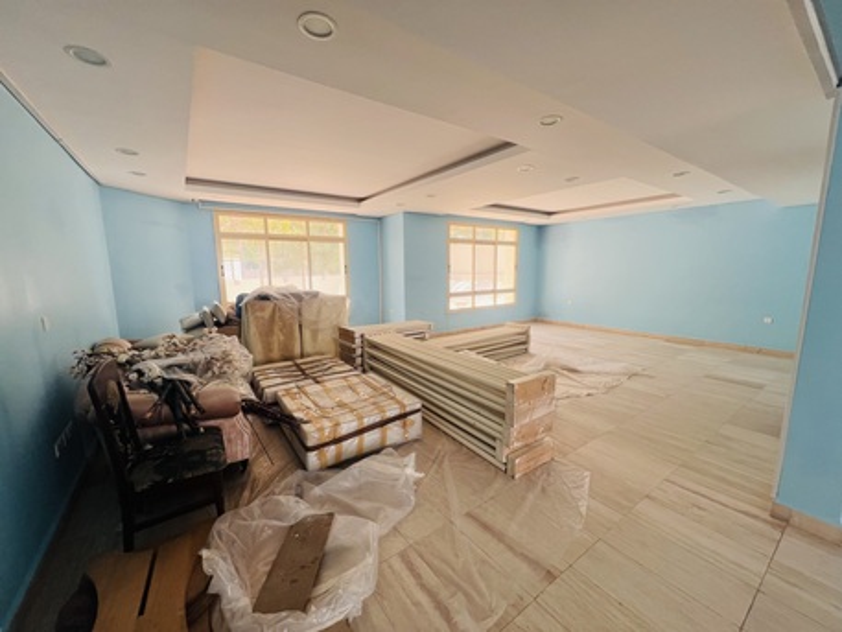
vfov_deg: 89.9
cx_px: 421
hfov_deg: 106.2
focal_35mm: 13
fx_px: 316
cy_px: 316
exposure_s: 1/99
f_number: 1.8
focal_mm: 1.57
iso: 50
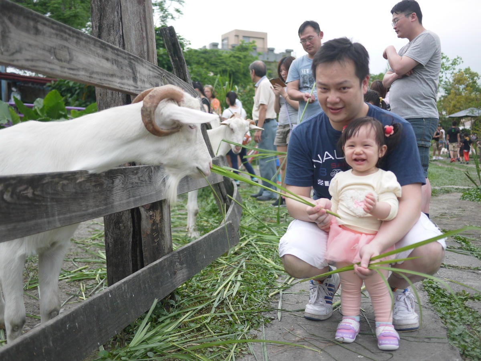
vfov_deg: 36.0
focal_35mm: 40
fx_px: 556
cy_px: 180
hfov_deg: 46.8
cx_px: 240
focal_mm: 20
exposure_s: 1/800
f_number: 1.8
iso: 160
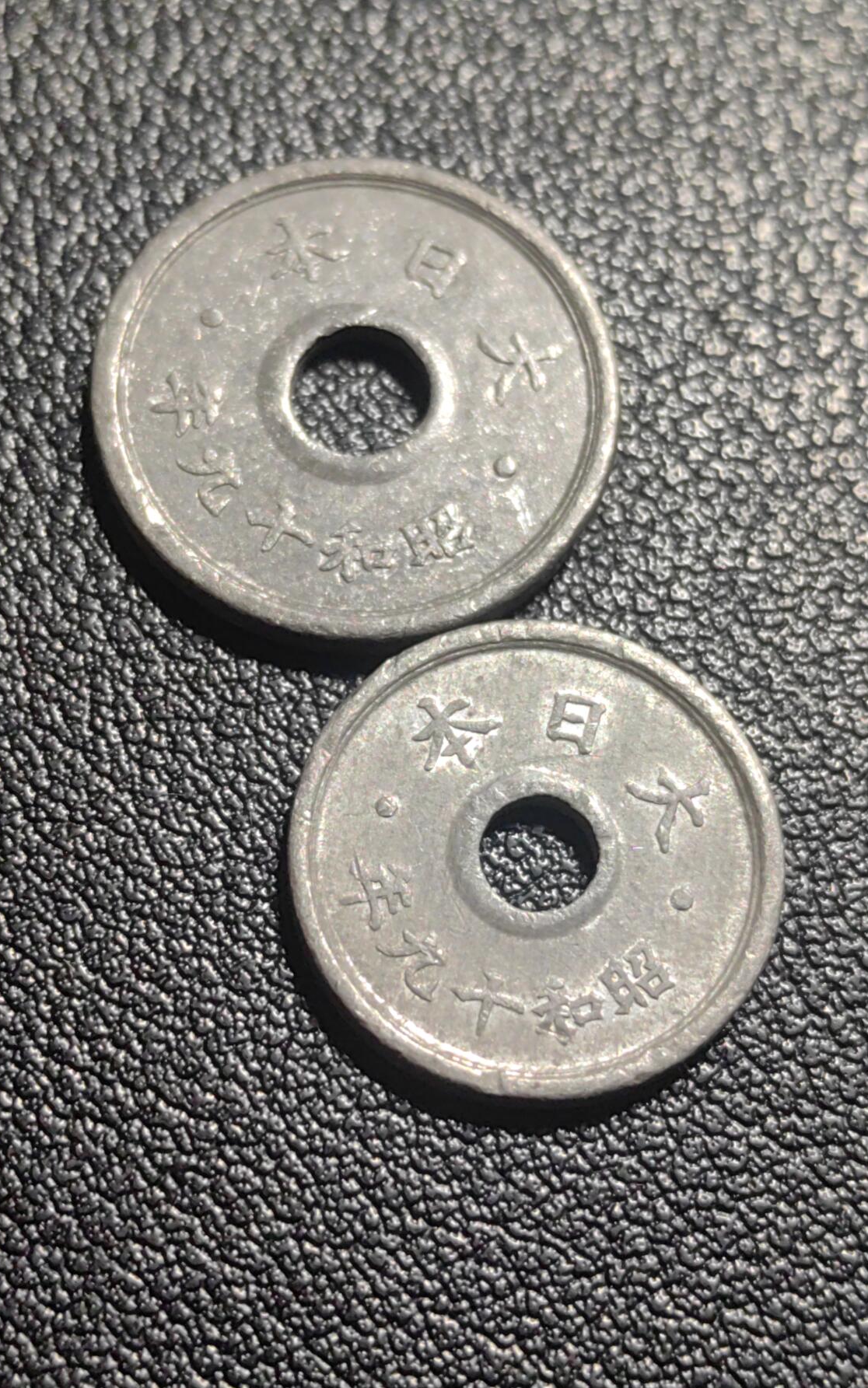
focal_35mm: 62
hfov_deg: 21.0
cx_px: 406
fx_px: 2346
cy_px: 699
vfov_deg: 33.0
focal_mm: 5.75
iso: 160
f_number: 2
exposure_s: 1/99.9
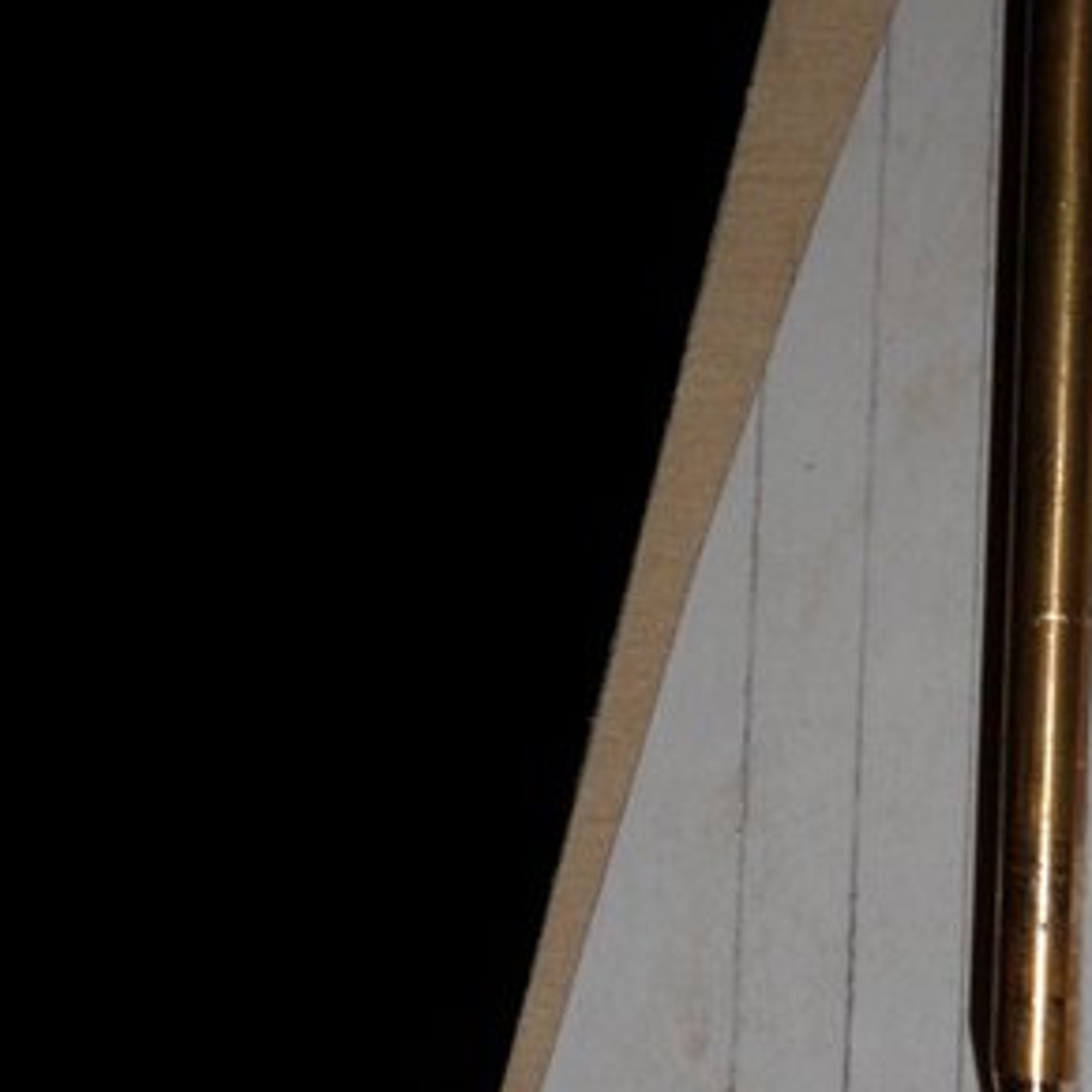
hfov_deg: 16.7
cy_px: 1283
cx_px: 1051
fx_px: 3640
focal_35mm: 102
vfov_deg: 16.4
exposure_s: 1/30
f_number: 11.3
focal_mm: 6.5
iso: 100
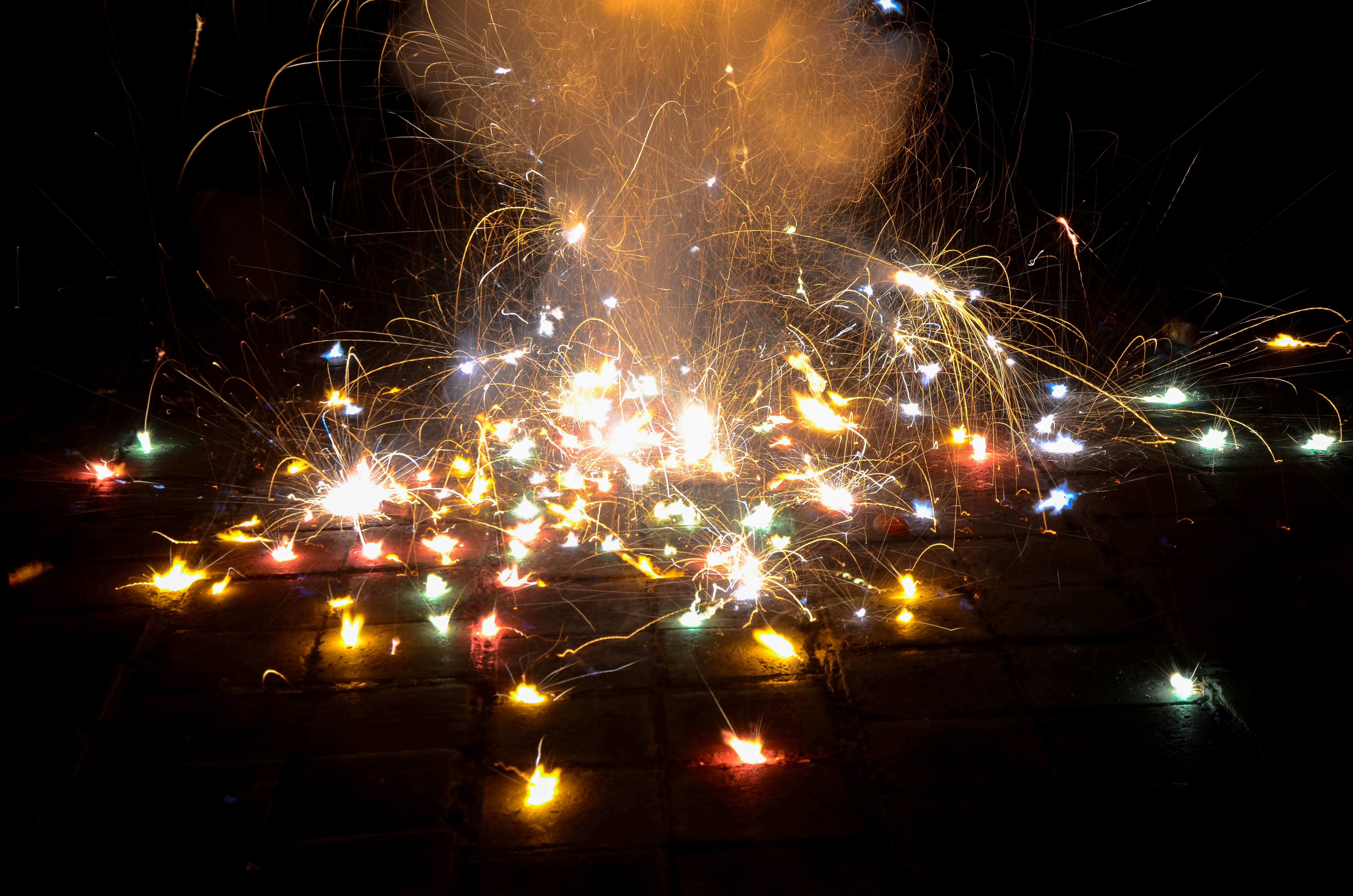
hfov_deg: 32.0
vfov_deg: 21.5
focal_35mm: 63
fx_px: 2363
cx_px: 676
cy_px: 448
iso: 100
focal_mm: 42
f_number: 11
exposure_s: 2.5
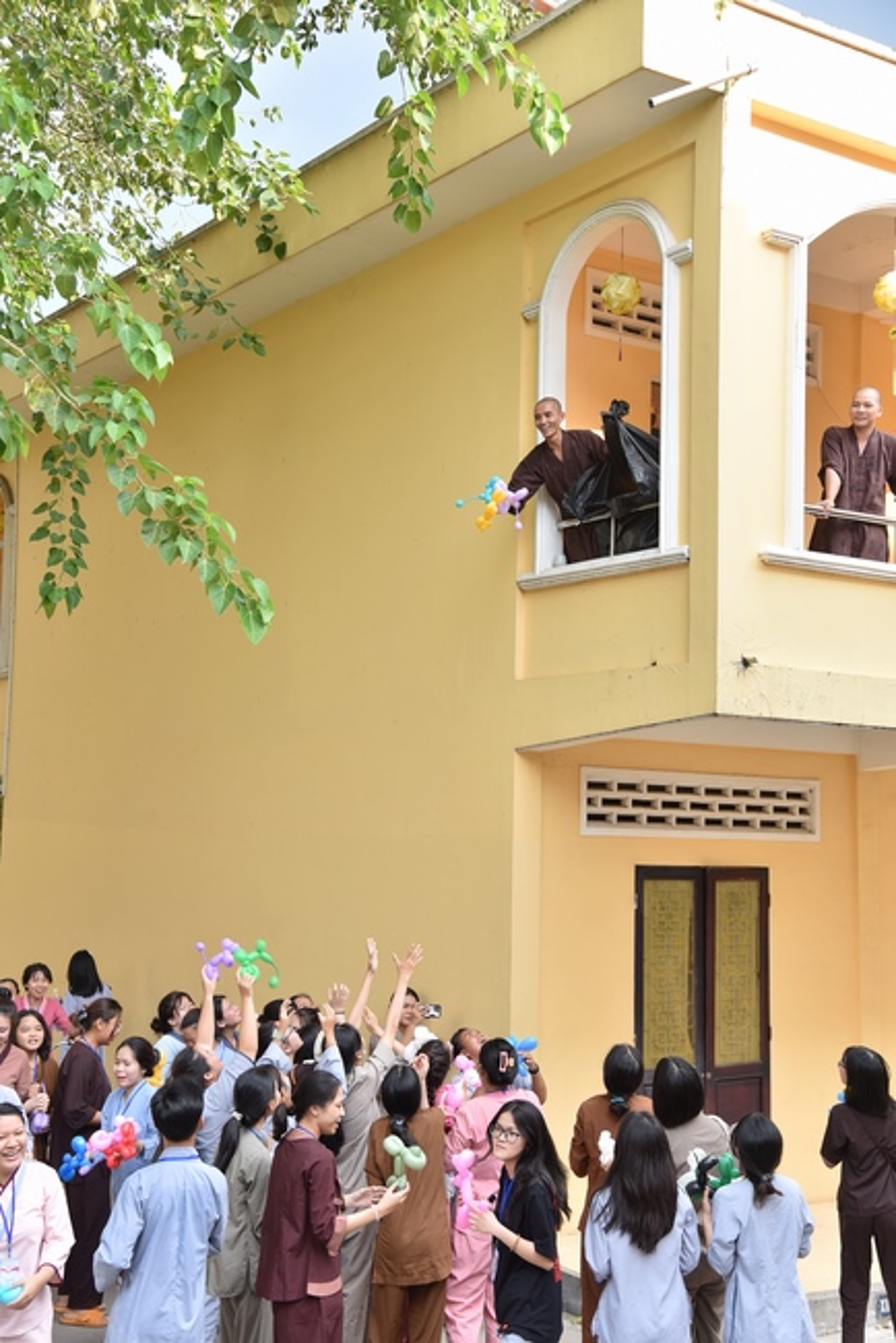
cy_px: 672
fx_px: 1715
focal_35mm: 46
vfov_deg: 42.7
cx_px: 448
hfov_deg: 29.3
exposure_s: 1/125
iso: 125
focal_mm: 46
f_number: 5
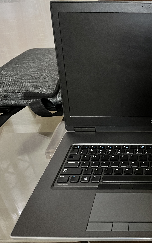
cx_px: 157
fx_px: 245
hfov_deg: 31.5
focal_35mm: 37
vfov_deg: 52.7
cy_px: 122
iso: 1000
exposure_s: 1/23
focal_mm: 5.1
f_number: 1.6
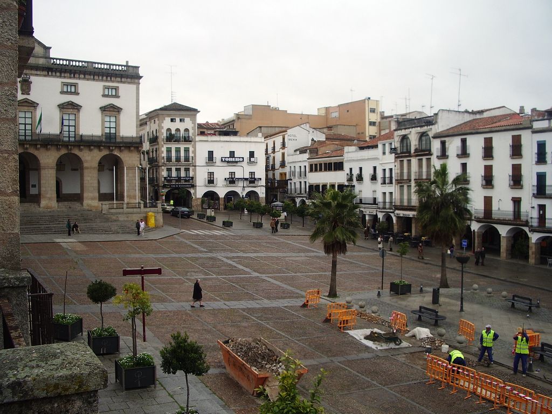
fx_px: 558
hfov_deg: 52.6
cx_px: 276
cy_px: 207
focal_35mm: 35
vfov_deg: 40.7
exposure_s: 1/200
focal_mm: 5.8
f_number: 4.3
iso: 50
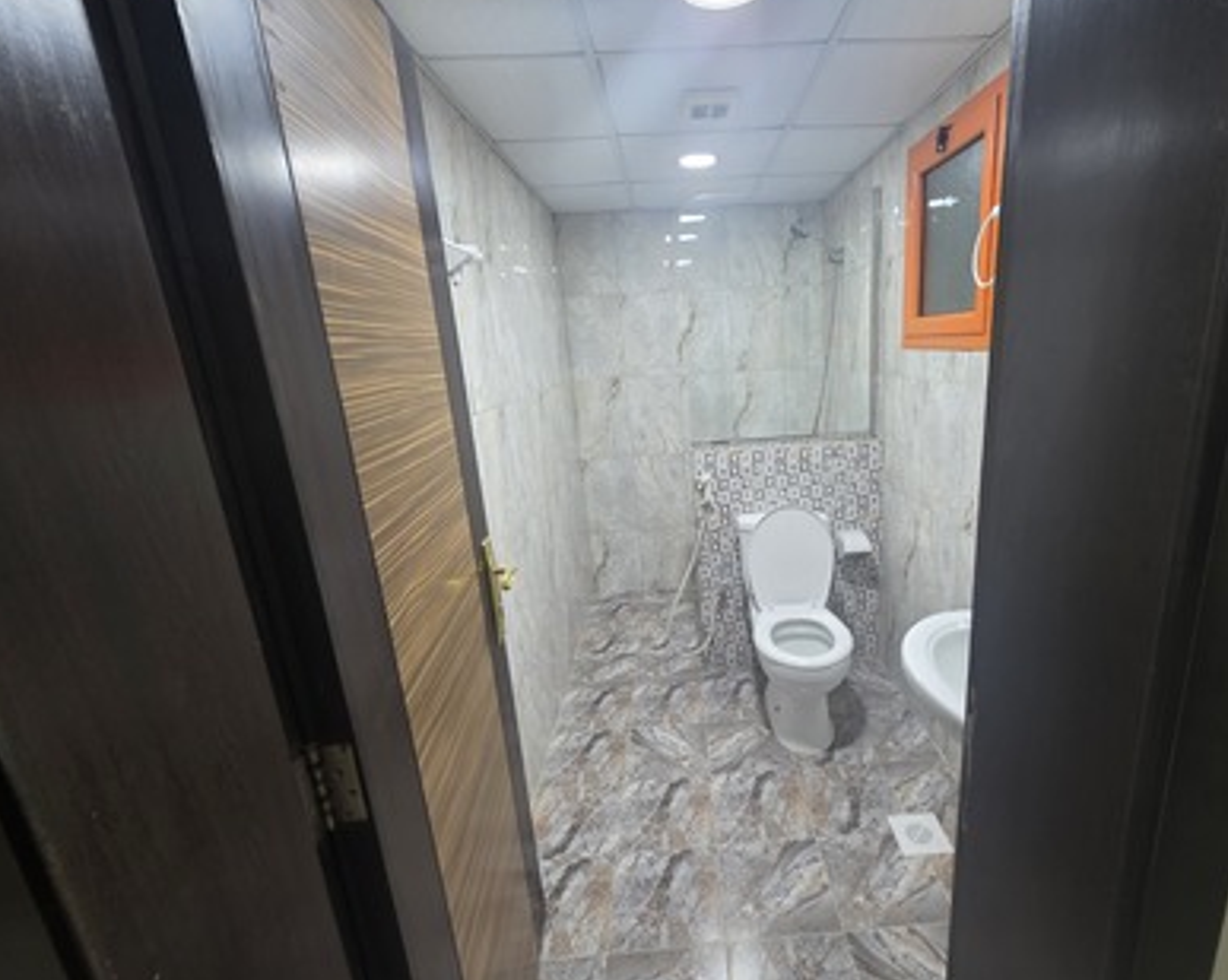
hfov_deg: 96.4
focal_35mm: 15
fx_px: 545
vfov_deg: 84.0
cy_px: 496
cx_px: 690
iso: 160
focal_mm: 2.2
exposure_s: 1/50
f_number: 1.9
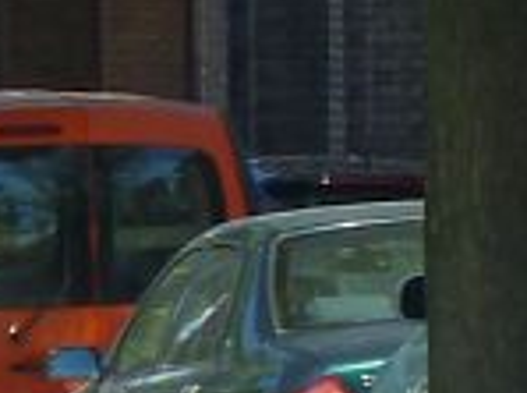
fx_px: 28947
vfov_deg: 0.8
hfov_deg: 1.0
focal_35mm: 1906
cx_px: 1220
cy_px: -85
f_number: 4.8
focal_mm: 45.7
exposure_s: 1/200
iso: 80
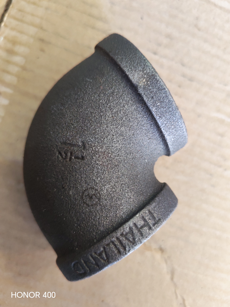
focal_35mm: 27
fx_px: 239
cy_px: 154
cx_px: 115
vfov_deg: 65.3
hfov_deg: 51.4
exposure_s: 1/100
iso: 1250
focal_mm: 6.12
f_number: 1.9
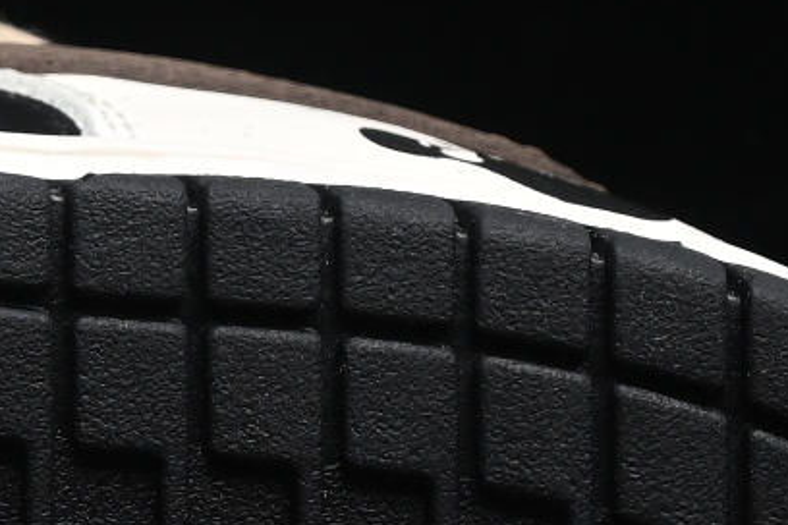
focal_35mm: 512
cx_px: -776
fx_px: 11206
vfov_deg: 2.7
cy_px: 191
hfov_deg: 4.0
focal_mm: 50
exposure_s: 1/40
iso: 160
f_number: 6.3
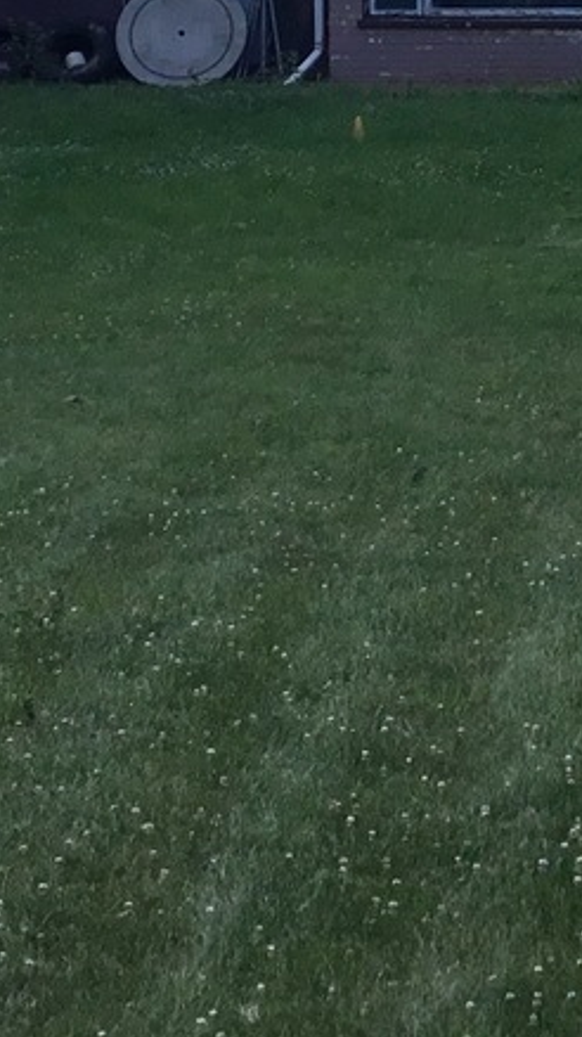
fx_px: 3049
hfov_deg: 10.7
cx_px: 679
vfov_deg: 18.8
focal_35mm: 111
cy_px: 5
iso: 25
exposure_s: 1/708
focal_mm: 3.3
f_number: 2.4
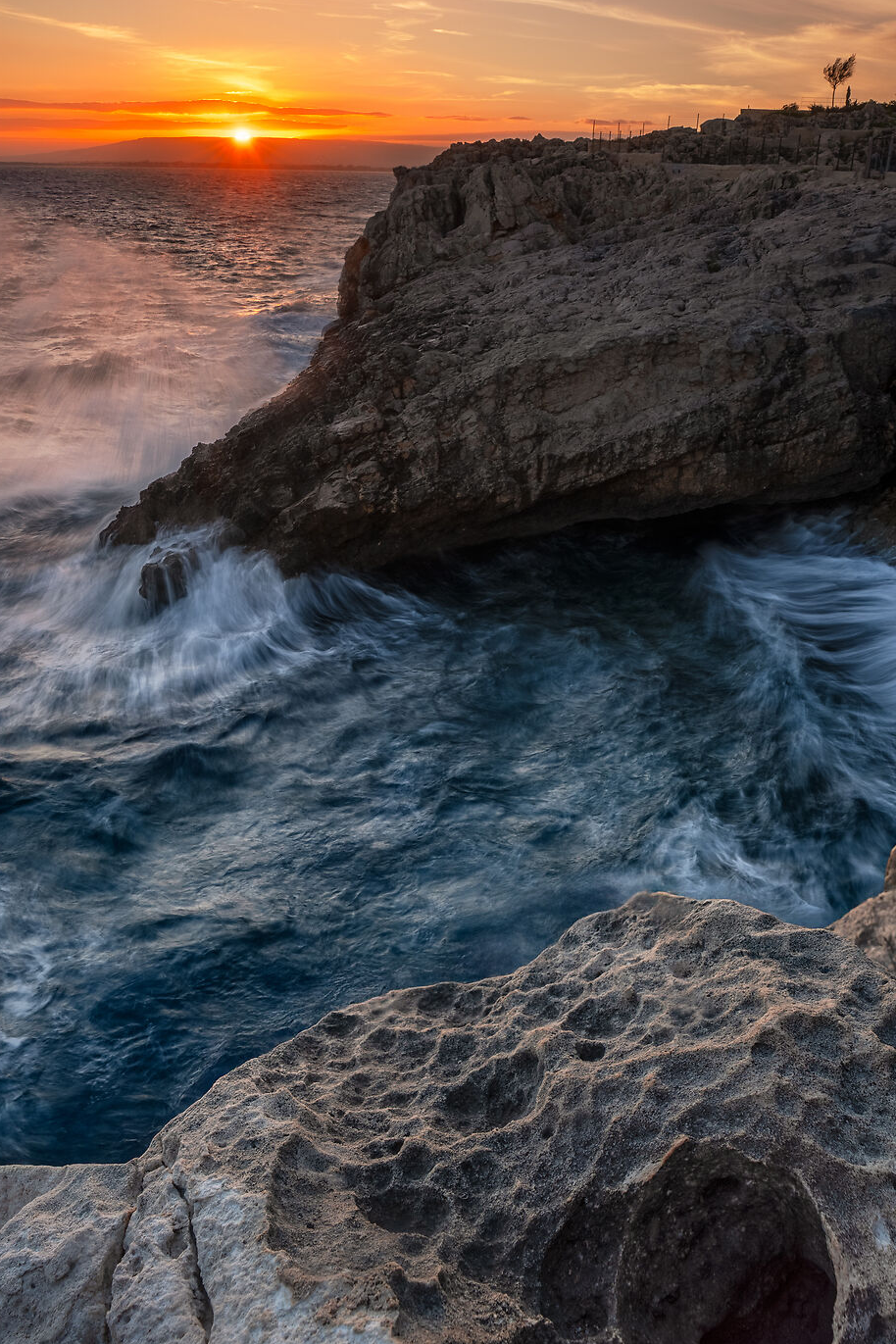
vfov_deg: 65.4
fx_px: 1045
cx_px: 465
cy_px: 624
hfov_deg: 46.4
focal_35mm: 28
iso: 100
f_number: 9
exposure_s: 1/25
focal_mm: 16
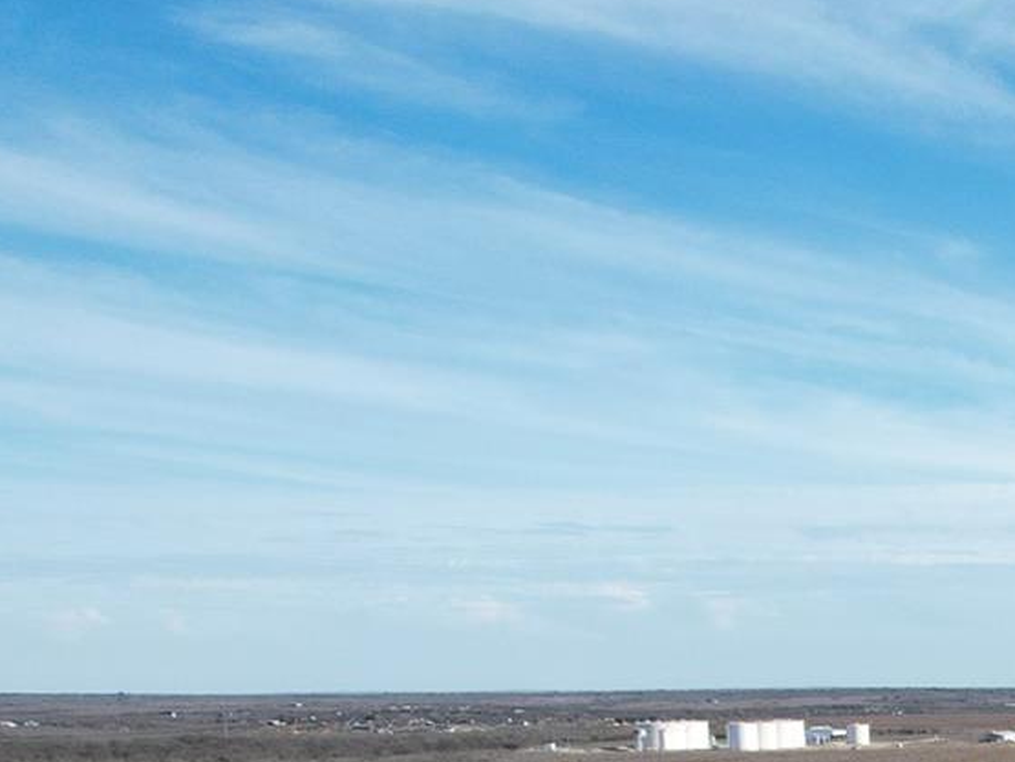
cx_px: 1593
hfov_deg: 20.7
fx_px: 2289
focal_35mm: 78
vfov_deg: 17.2
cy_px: 1117
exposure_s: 1/1500
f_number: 2.8
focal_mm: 8.38
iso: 100
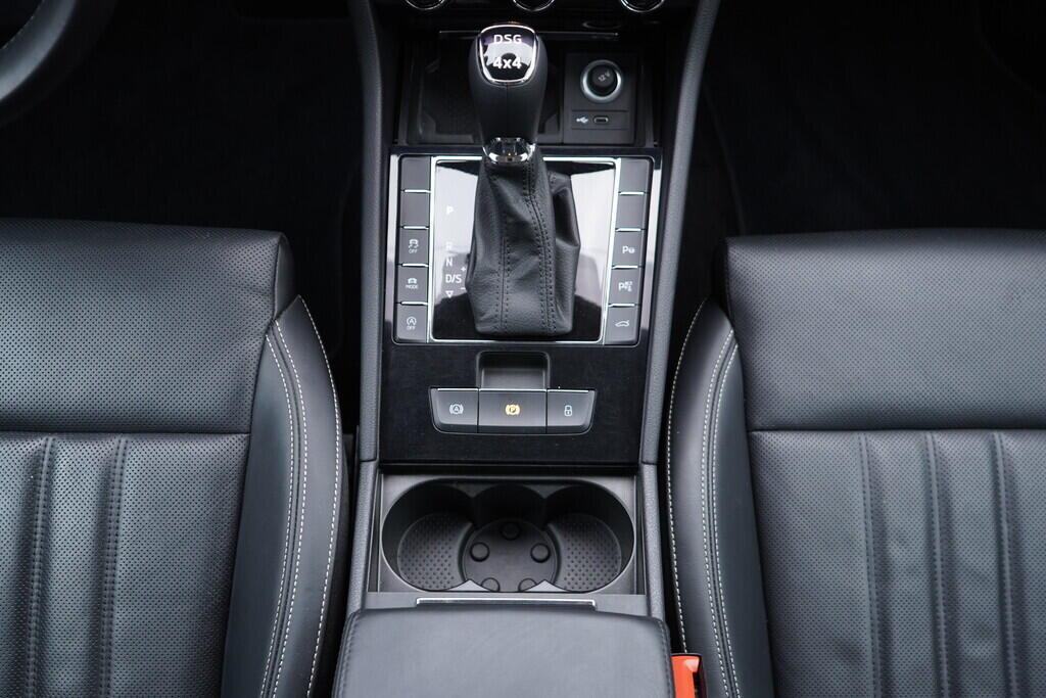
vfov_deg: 36.9
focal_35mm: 36
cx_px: 523
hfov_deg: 53.1
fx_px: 1046
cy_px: 349
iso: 400
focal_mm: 24
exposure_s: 1/40
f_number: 2.8
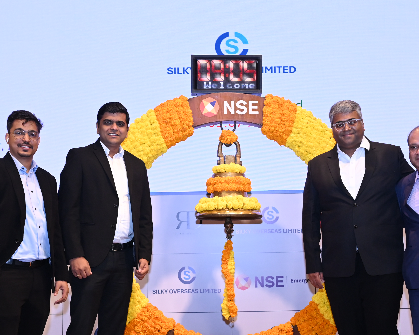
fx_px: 694
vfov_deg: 26.8
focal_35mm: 56
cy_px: 248
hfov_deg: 33.5
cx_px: 242
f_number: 5
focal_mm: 32
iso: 1600
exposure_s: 1/125
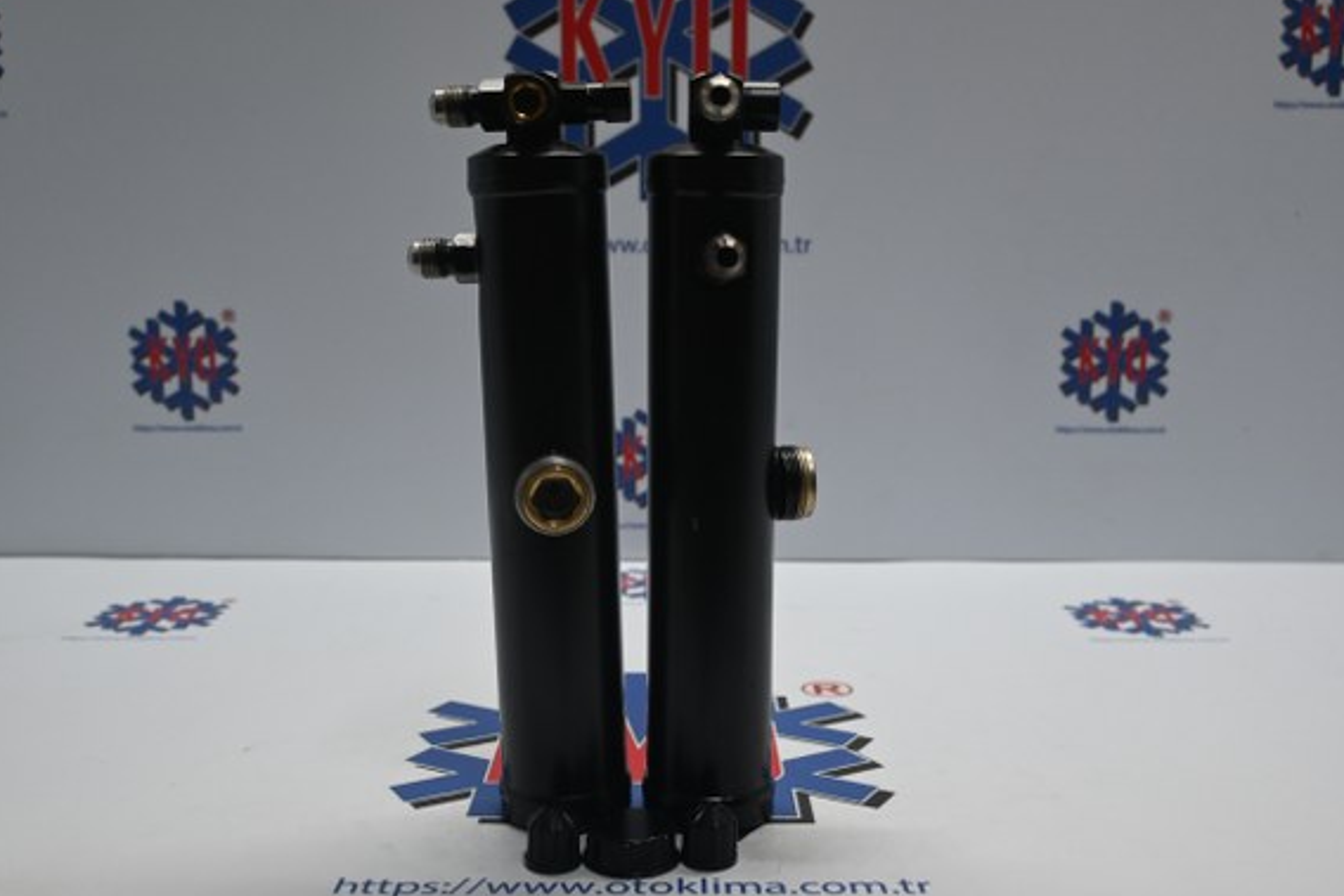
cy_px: 442
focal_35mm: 39
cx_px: 658
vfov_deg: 34.4
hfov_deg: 49.8
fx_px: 1449
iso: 720
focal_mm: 24.5
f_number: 4.2
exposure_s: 1/125
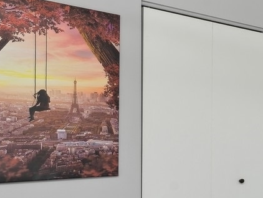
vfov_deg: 28.3
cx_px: 469
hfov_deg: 22.4
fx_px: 388
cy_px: 137
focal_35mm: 51
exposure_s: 1/100
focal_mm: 14
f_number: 8
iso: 200
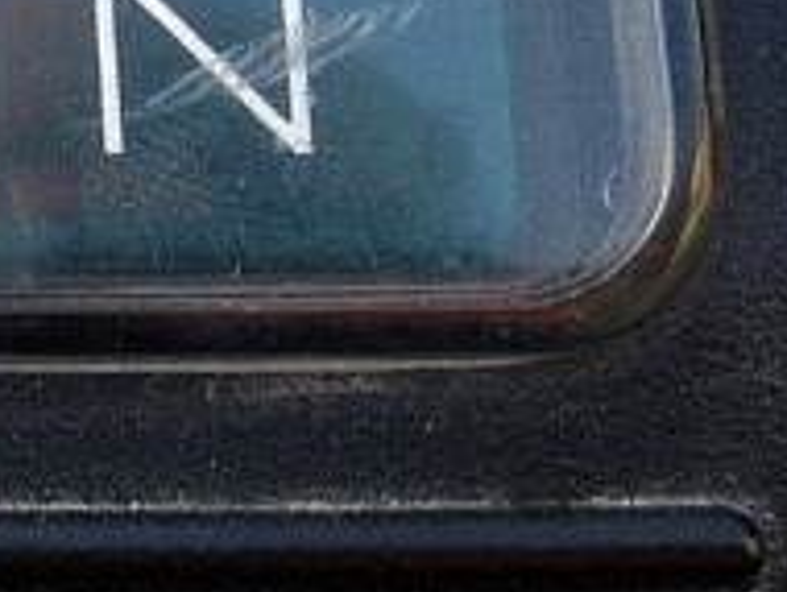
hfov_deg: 12.0
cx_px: -783
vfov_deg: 9.7
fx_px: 3346
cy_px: -373
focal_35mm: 147
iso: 50
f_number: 2.4
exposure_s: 1/30
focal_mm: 4.28
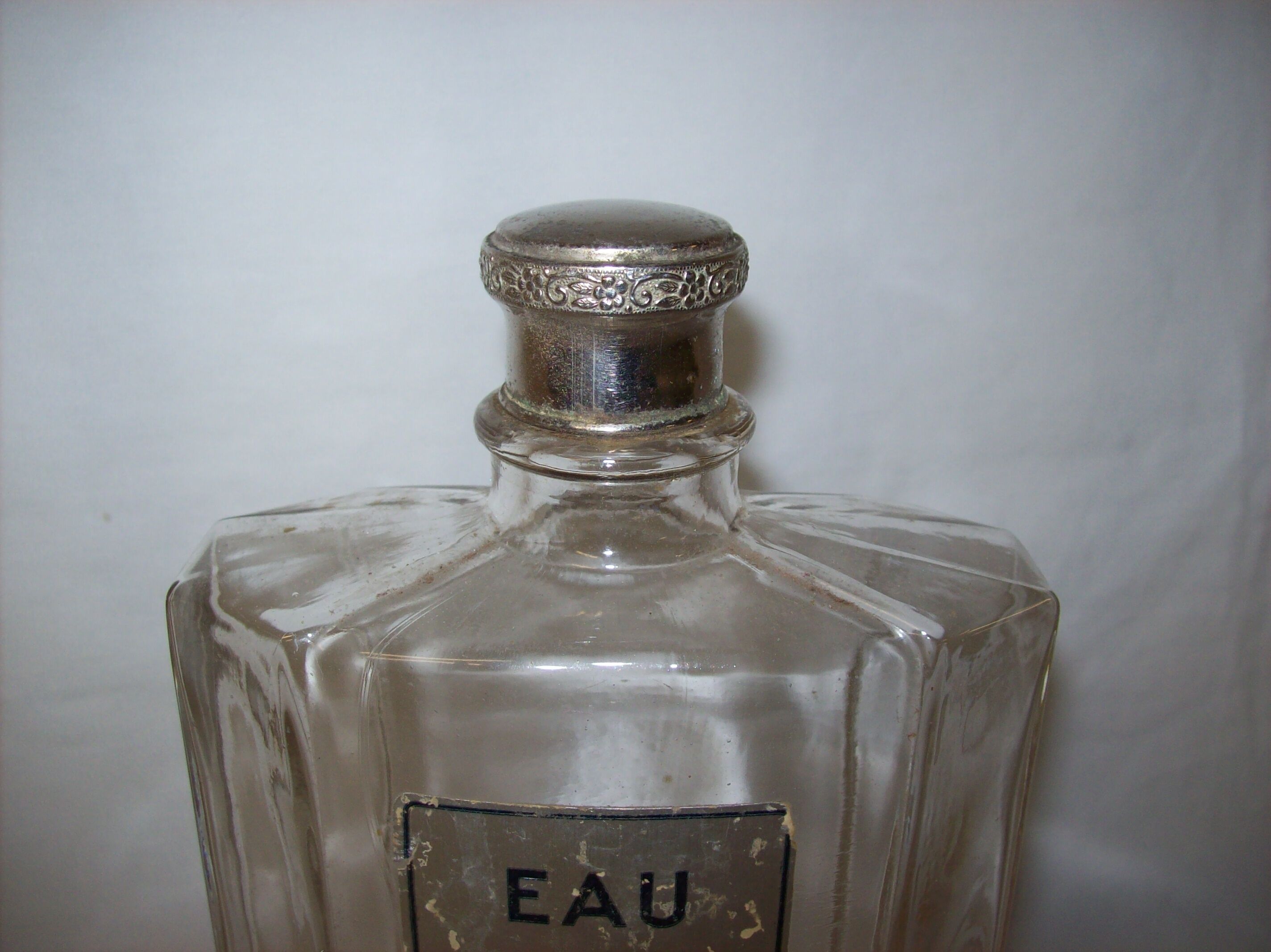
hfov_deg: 51.4
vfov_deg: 39.6
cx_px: 636
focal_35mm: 36
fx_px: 1321
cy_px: 476
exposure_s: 1/64
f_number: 2.7
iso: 80
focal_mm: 6
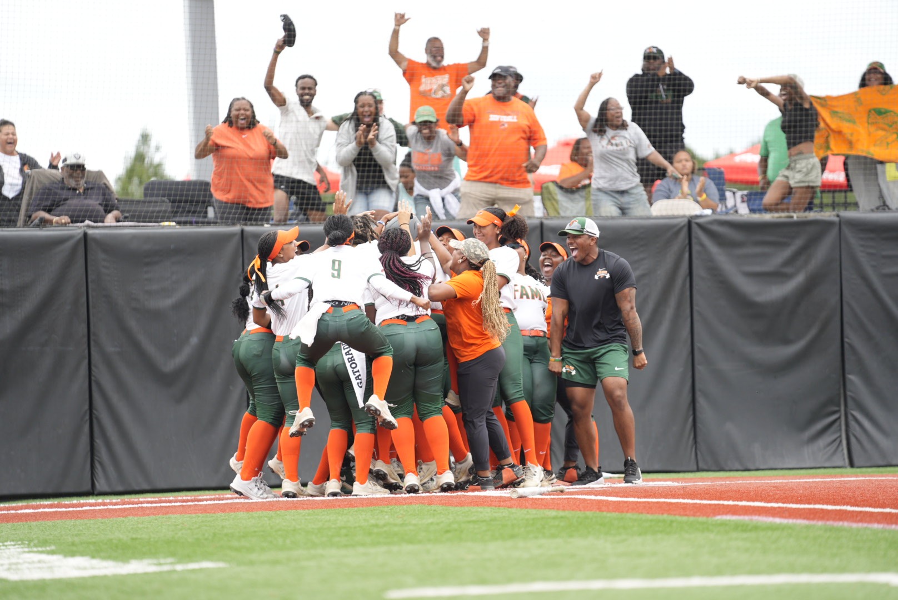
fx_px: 4992
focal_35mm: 200
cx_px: 449
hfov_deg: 10.3
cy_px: 300
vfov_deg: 6.9
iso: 640
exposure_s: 1/4000
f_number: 2.8
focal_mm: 200
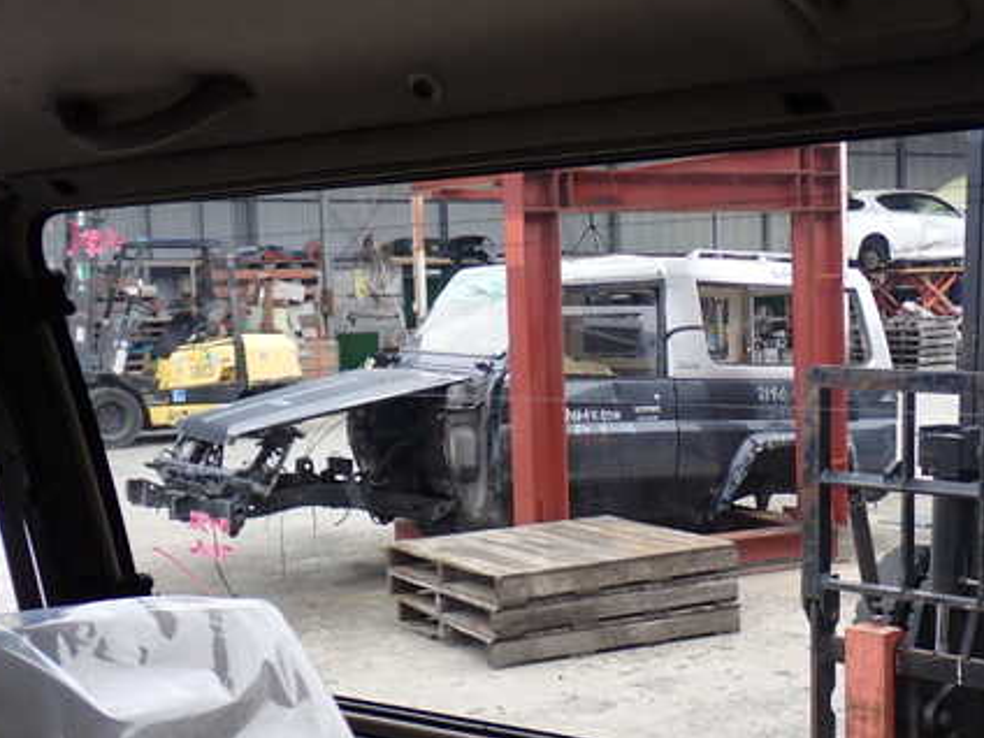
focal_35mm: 58
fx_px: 1649
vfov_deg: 25.2
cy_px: 429
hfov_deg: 32.9
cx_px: 664
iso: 200
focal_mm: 7.31
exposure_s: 1/50
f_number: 2.8
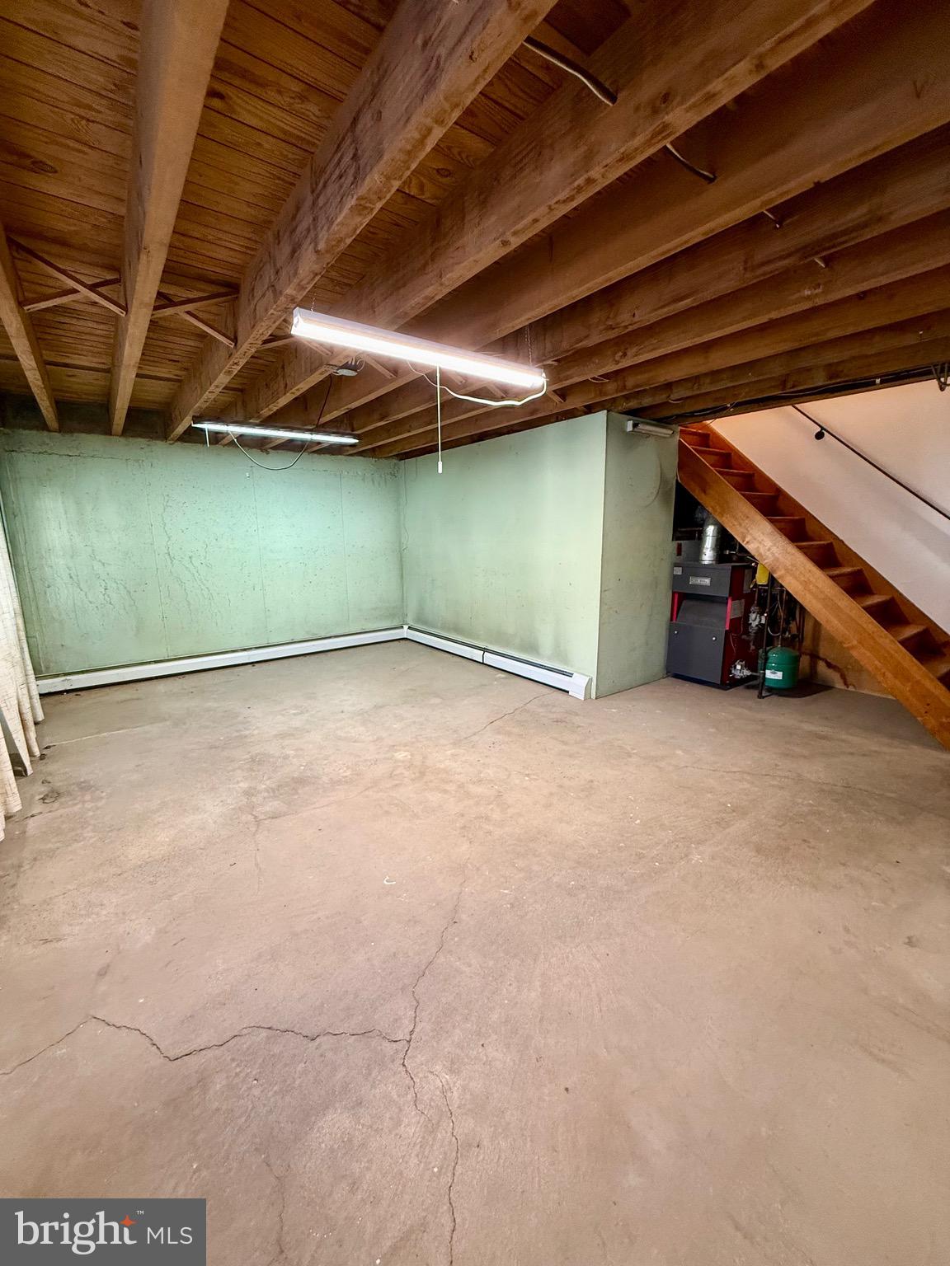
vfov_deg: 102.1
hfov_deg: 85.7
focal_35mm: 14
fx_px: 512
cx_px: 475
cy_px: 633
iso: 250
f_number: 2.2
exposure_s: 1/60
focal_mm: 2.22
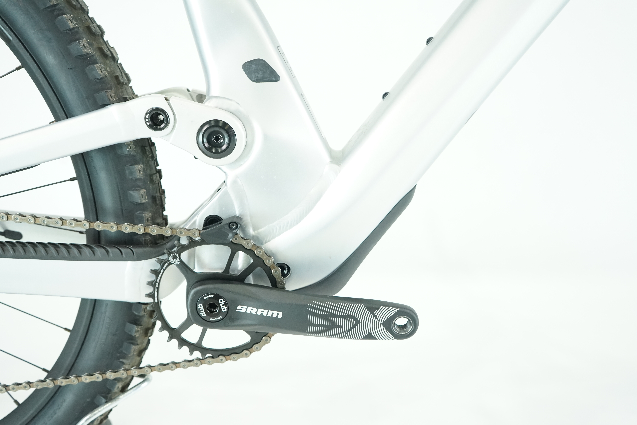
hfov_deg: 57.2
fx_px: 584
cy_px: 212
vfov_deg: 40.0
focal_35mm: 33
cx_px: 318
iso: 3200
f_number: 5
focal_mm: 33
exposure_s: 1/200
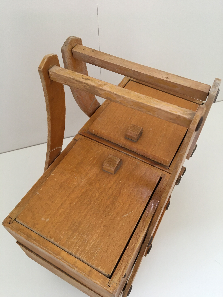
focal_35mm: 29
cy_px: 148
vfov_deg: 61.7
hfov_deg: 48.2
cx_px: 112
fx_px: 249
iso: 80
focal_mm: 4.15
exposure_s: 1/33
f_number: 2.2
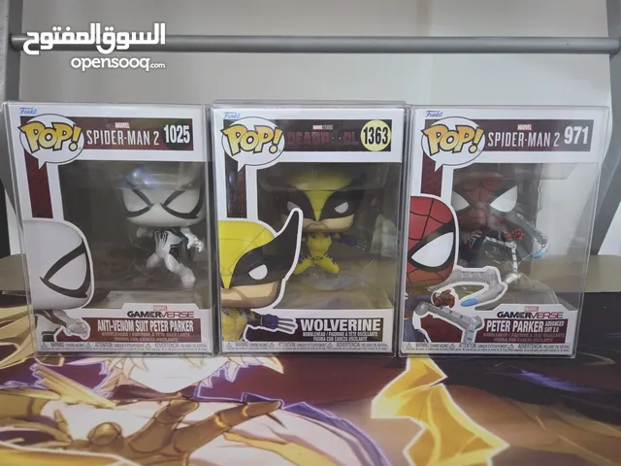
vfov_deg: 58.9
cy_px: 233
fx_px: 413
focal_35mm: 23
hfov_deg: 73.9
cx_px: 310
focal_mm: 5.4
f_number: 1.8
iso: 1600
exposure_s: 1/100
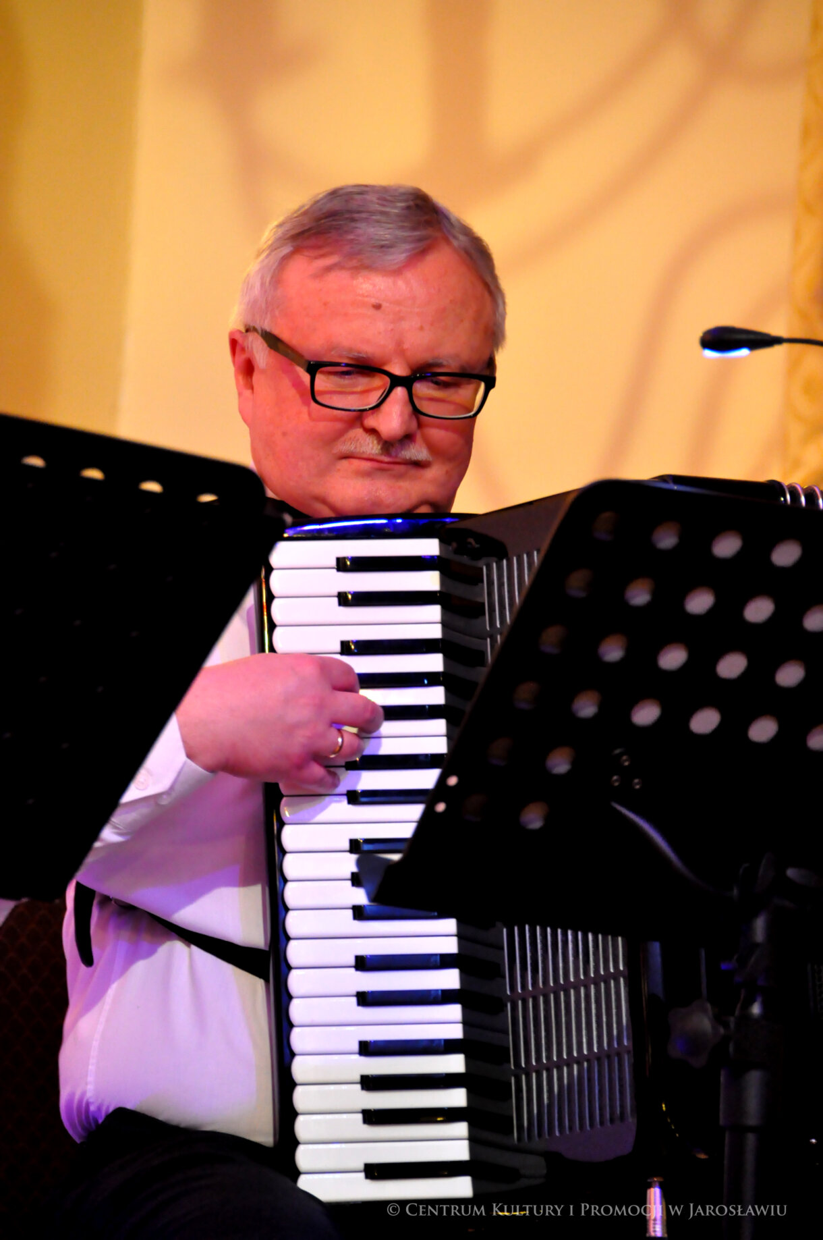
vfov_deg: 6.9
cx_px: 412
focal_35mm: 300
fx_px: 10314
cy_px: 620
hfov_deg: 4.6
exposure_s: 1/60
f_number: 5.6
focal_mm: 200
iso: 3200
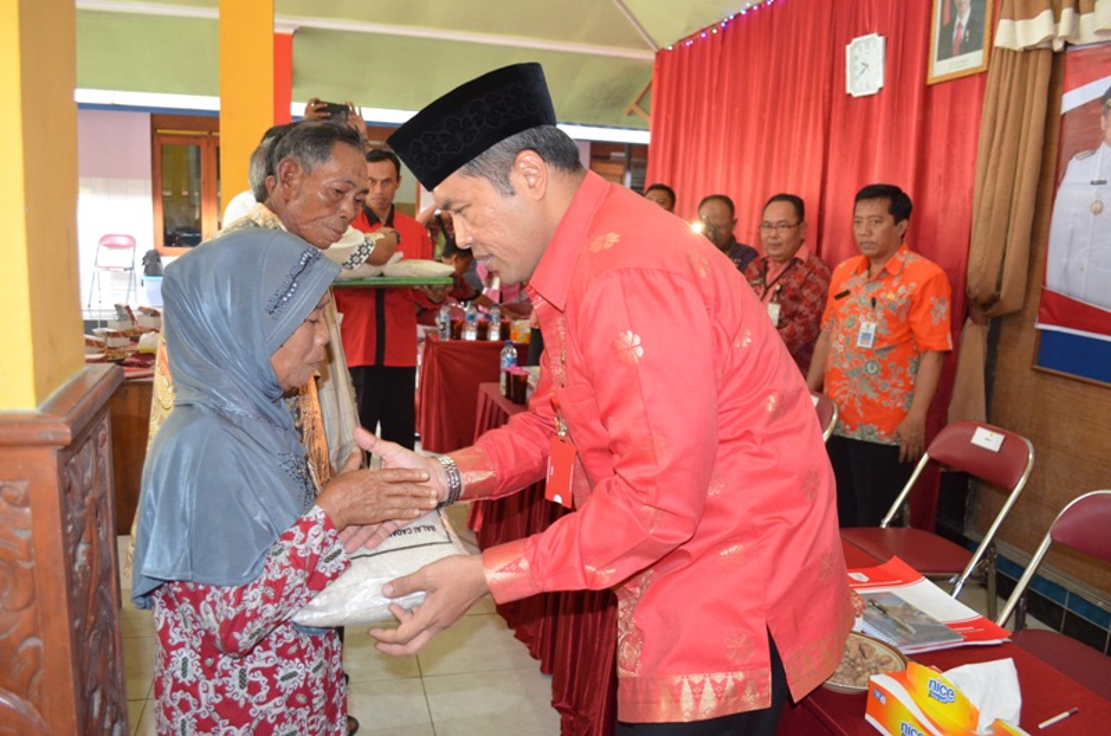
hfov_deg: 67.5
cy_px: 368
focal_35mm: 27
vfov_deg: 47.7
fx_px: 832
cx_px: 556
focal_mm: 18
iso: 1600
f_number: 3.5
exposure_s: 1/30
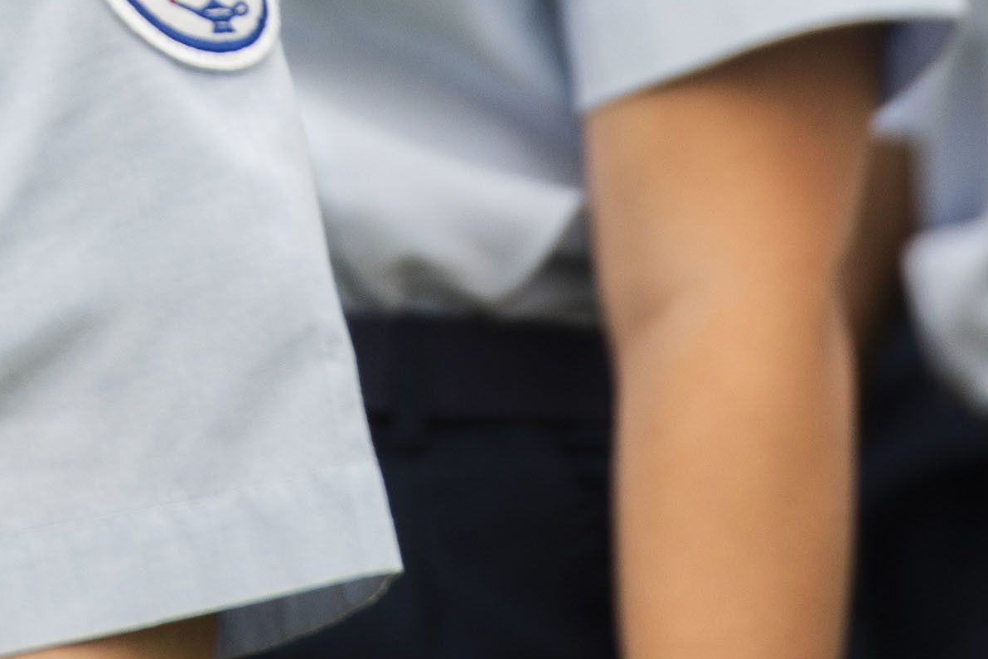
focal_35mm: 1235
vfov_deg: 1.1
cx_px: 21
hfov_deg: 1.7
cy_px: -1137
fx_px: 33896
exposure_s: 1/1250
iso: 200
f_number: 4
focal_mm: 200
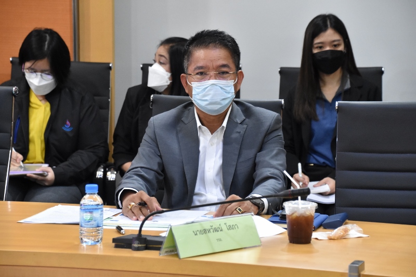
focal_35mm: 135
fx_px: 1560
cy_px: 138
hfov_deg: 15.2
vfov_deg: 10.2
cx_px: 208
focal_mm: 90
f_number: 5.6
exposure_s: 1/60
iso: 3200
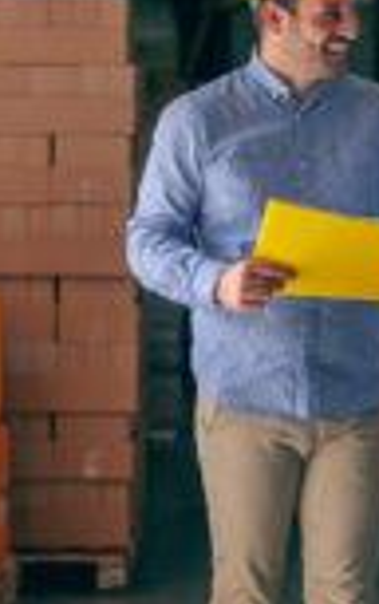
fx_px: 3510
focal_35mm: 213
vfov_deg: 9.8
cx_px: 300
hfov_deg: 6.2
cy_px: 168
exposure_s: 1/400
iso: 320
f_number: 2
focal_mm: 50
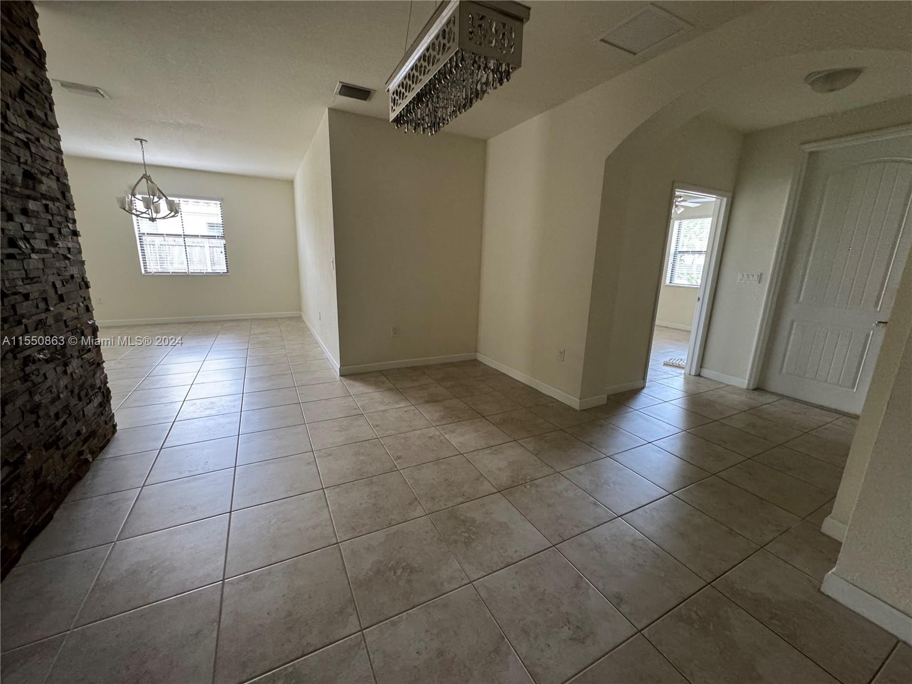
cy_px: 342
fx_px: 369
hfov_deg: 102.1
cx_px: 456
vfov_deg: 85.7
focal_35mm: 14
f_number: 2.2
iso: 500
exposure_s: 1/60
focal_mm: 2.22
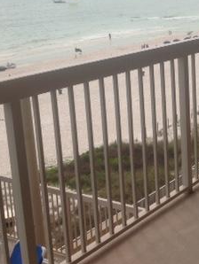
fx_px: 574
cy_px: 101
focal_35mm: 75
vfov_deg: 25.9
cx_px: 226
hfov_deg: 18.8
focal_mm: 4.28
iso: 50
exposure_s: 1/2016
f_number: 2.4
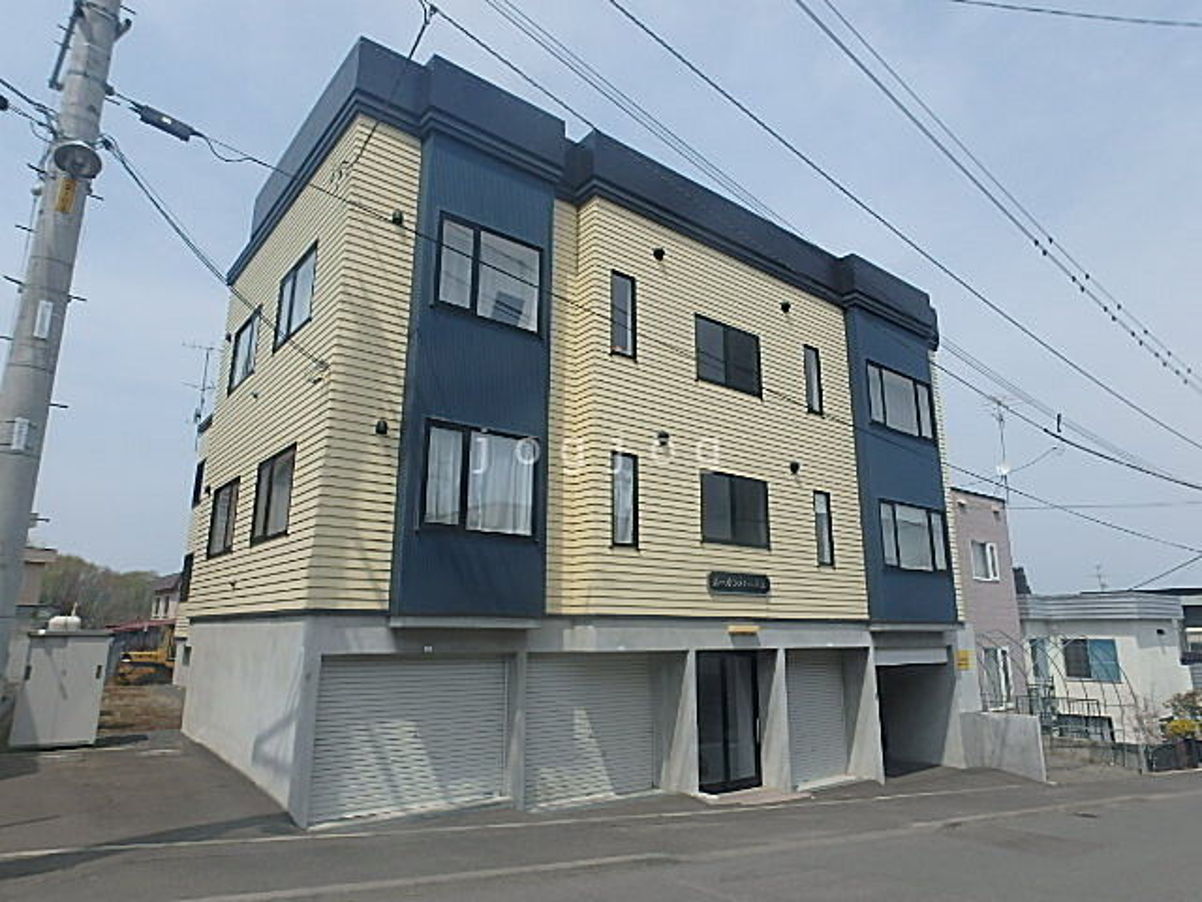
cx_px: 601
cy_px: 451
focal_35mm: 21
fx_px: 729
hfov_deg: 79.0
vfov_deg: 63.4
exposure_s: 1/640
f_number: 6
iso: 125
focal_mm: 3.7
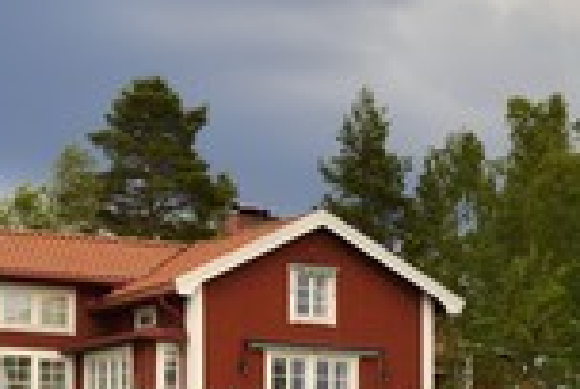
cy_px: 488
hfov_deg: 10.6
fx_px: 3116
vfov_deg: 7.1
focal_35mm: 193
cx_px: 221
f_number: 5
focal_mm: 70
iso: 400
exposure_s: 1/200
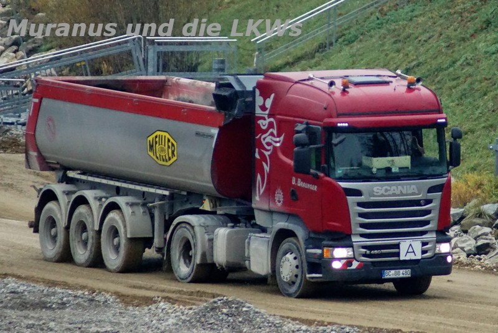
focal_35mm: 450
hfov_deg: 4.6
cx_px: 249
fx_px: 6231
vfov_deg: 3.1
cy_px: 166
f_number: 5.6
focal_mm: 300
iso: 3200
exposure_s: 1/1000
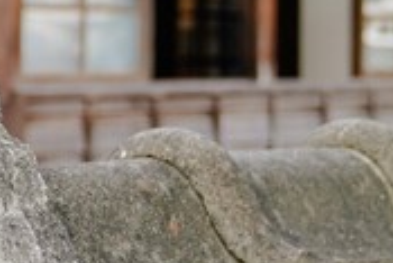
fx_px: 1748
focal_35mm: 160
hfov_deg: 12.1
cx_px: -247
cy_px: -76
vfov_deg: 8.5
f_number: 2.8
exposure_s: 1/160
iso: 100
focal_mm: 33
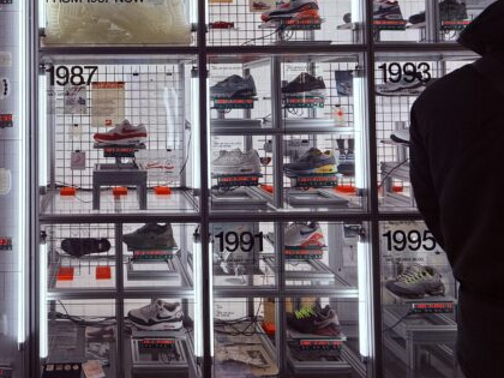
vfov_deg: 56.0
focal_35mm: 23
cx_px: 109
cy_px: 95
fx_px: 335
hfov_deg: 67.8
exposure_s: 1/200
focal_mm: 2.22
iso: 80
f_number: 2.2
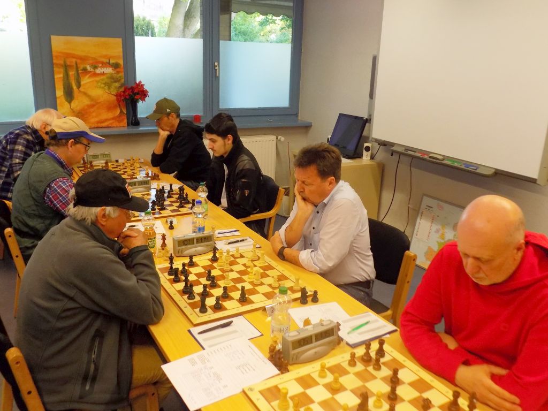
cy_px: 206
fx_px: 475
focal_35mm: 30
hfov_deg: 60.0
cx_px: 274
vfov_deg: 46.8
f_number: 3.3
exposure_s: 1/30
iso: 200
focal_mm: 5.3
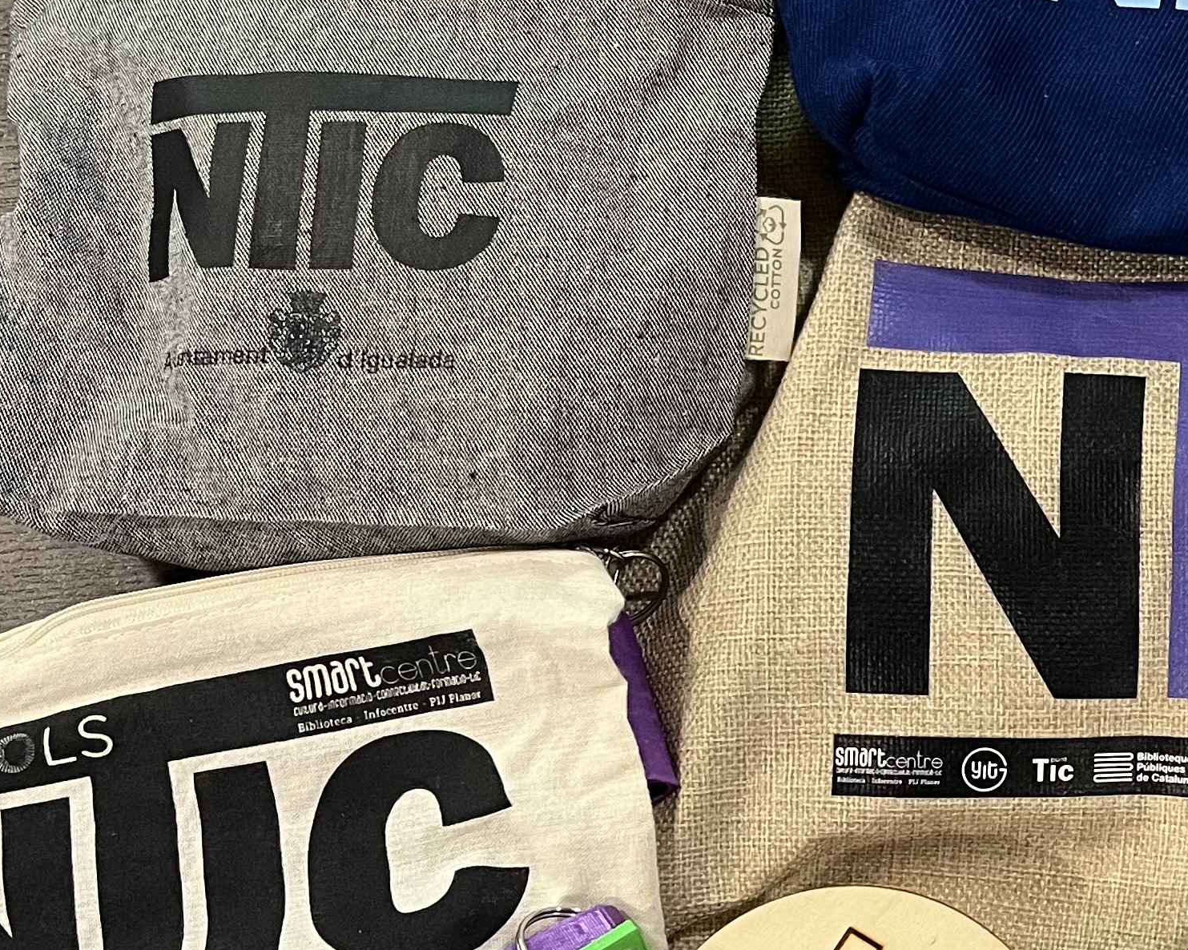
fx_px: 2426
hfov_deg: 25.8
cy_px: 614
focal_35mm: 69
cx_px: 1248
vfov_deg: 22.1
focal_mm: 5.1
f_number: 1.6
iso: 250
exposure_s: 1/50
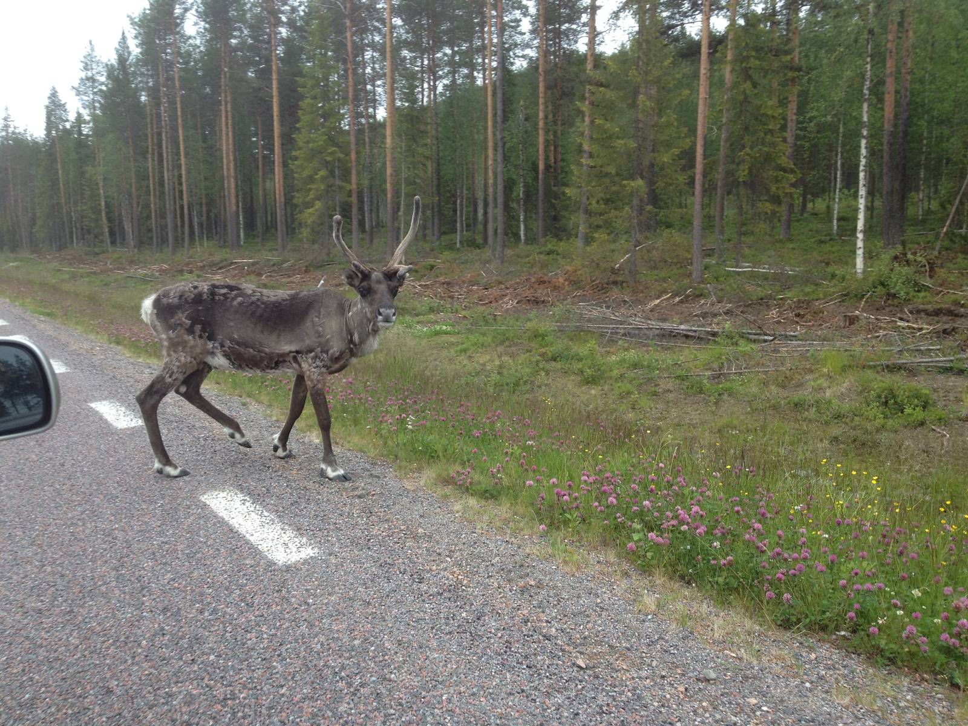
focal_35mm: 35
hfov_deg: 52.6
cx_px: 484
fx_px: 979
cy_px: 363
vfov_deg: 40.7
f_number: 2.4
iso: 50
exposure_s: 1/194
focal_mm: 4.28
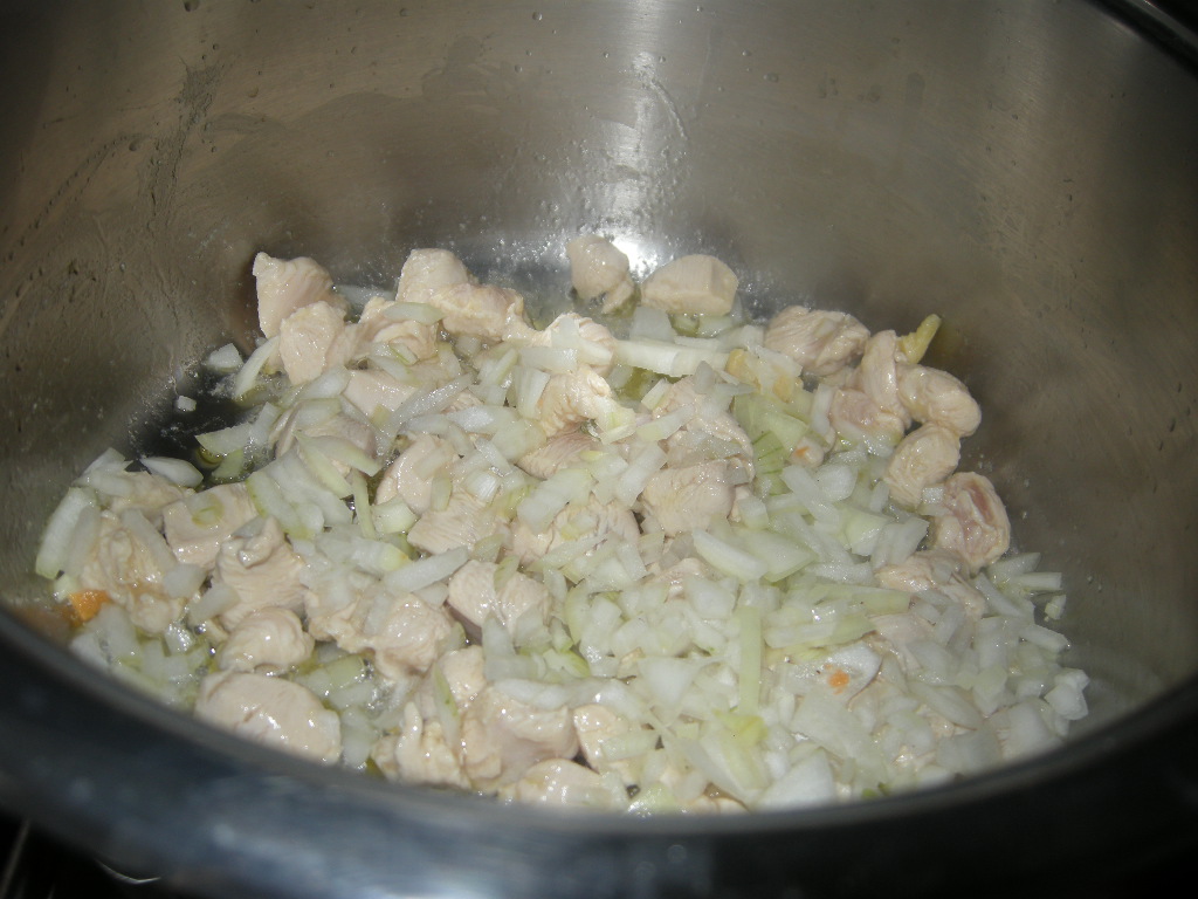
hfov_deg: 52.6
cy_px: 450
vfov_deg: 40.7
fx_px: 1211
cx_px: 599
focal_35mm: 35
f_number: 2.7
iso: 64
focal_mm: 7.5
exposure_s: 1/60
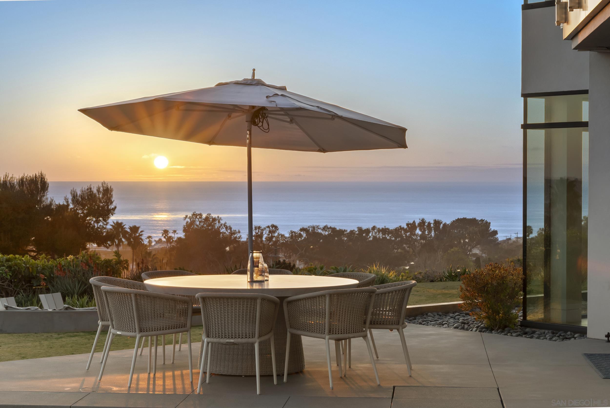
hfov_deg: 27.0
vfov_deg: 18.2
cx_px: 305
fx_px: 1272
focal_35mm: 75
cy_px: 204
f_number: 22
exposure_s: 1/15
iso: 500
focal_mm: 75
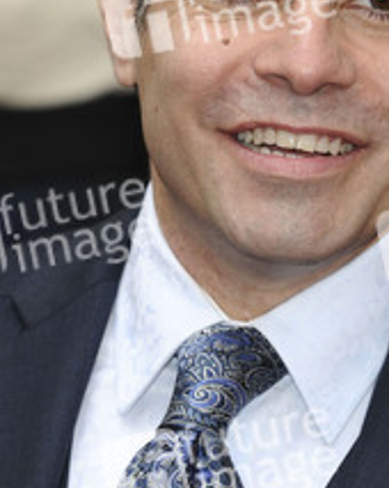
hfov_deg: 5.6
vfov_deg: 7.0
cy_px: 119
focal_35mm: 278
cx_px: 287
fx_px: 4005
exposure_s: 1/200
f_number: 5
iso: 250
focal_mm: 105
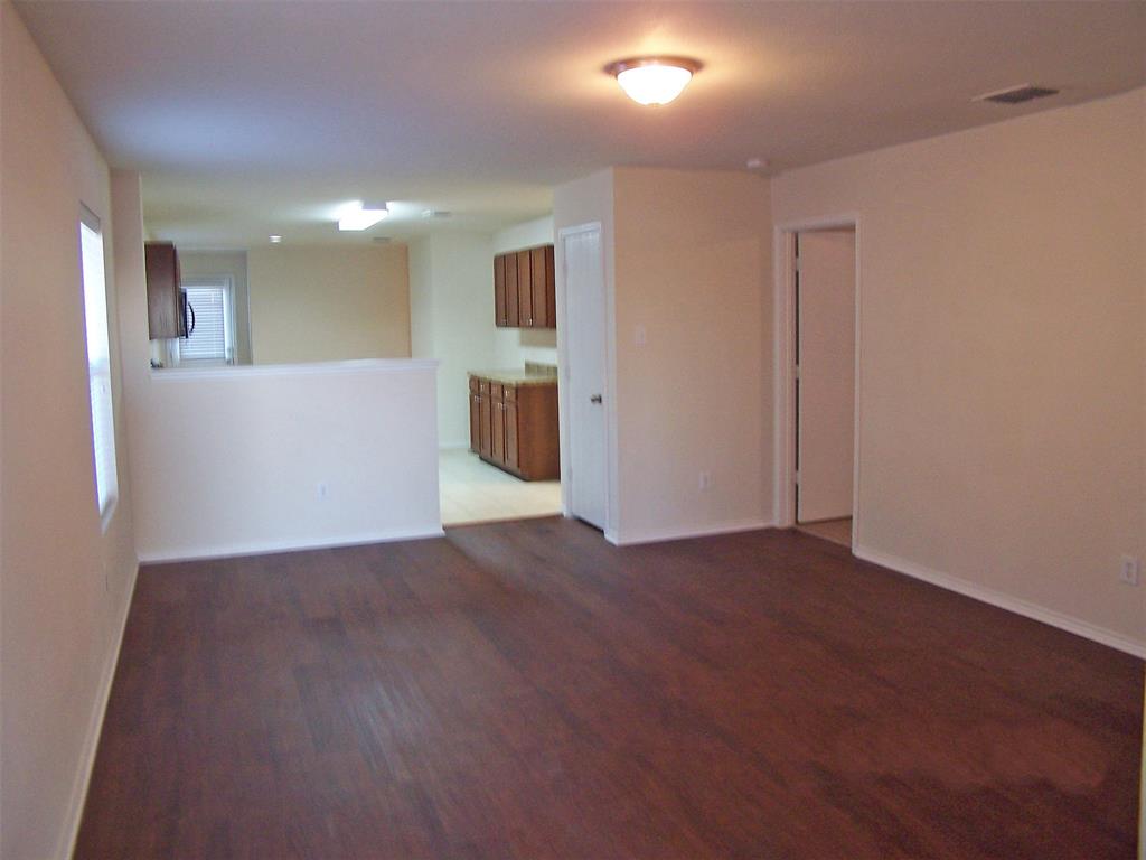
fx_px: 1258
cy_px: 430
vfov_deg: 37.7
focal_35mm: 38
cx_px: 573
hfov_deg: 49.0
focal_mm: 6.3
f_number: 2.8
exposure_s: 1/8
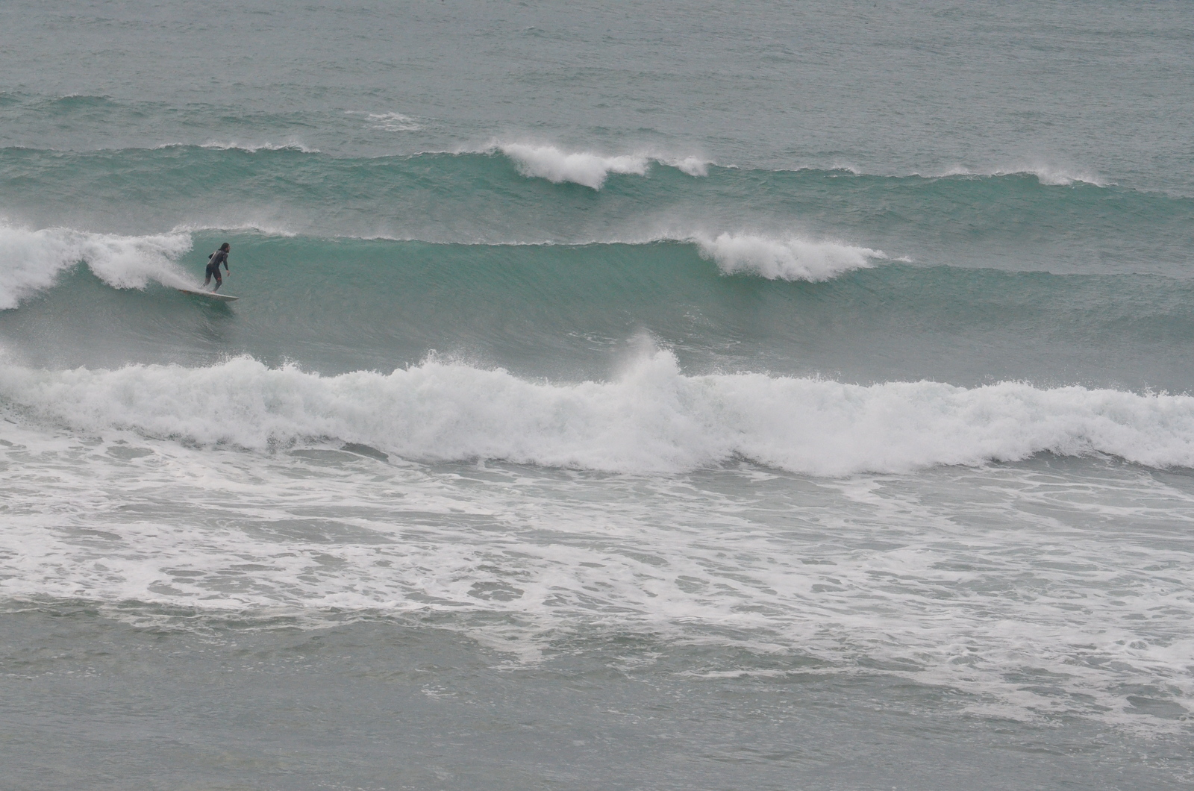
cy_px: 396
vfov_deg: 6.8
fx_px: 6703
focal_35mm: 202
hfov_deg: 10.2
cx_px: 597
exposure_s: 1/400
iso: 2500
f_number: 10
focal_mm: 135
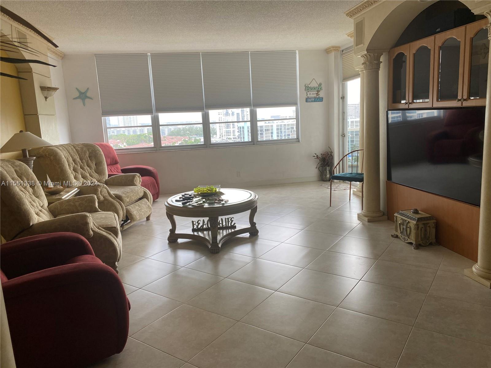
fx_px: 369
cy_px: 184
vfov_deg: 53.1
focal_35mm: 26
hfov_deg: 67.3
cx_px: 246
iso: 50
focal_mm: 4.25
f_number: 1.8
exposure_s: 1/122
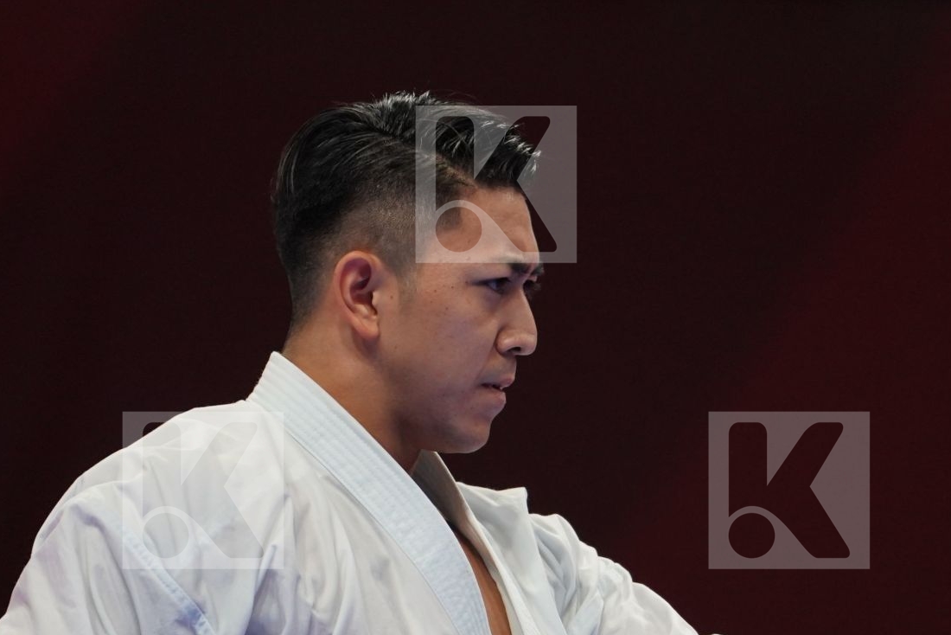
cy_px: 491
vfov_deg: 2.0
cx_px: 496
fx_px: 18152
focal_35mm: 687
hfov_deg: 3.0
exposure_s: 1/500
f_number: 4
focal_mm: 280
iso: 1600
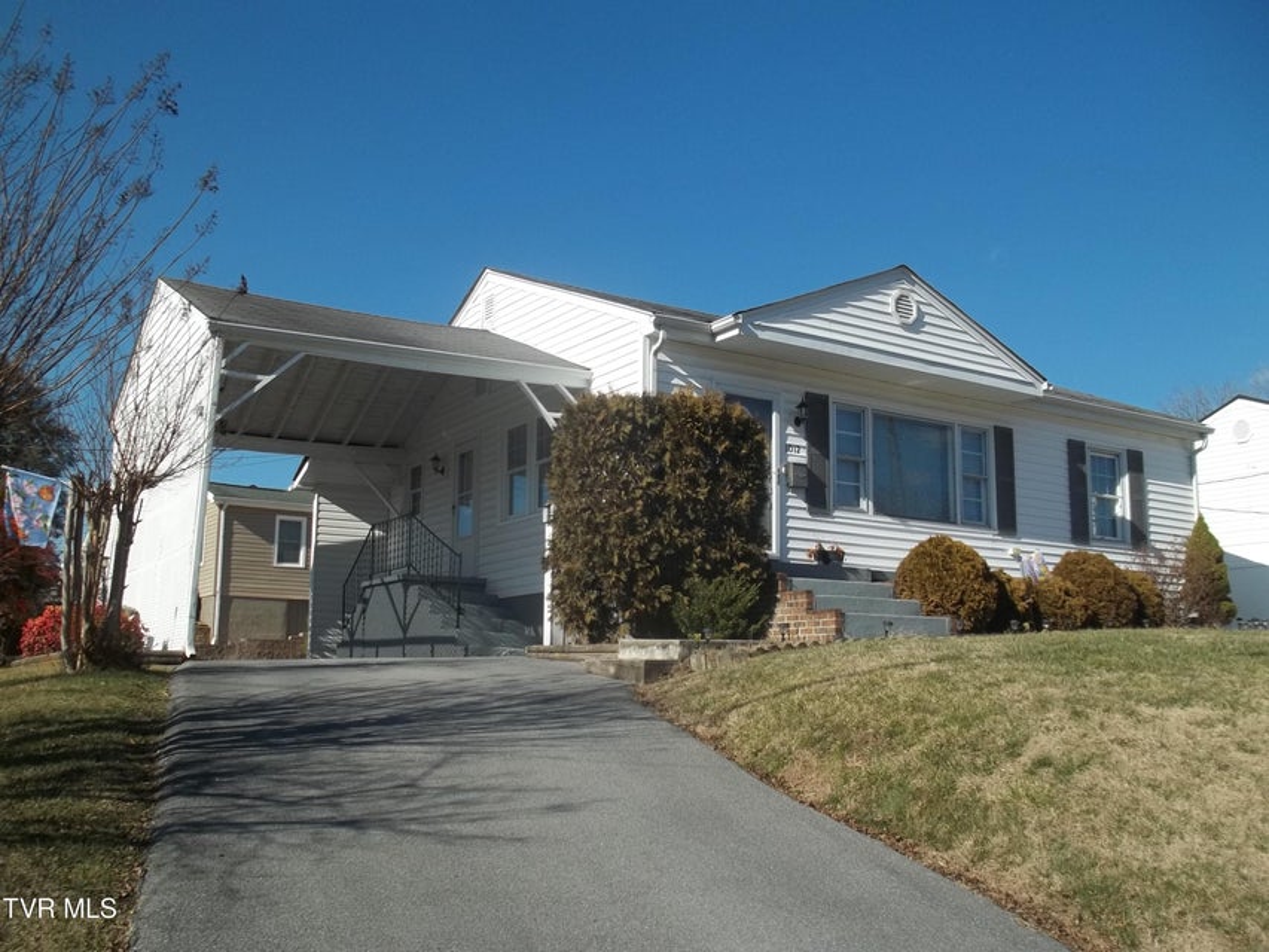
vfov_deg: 43.0
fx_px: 1210
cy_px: 476
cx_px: 634
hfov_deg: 55.3
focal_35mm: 33
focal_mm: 5.9
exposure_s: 1/200
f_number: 8
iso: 64
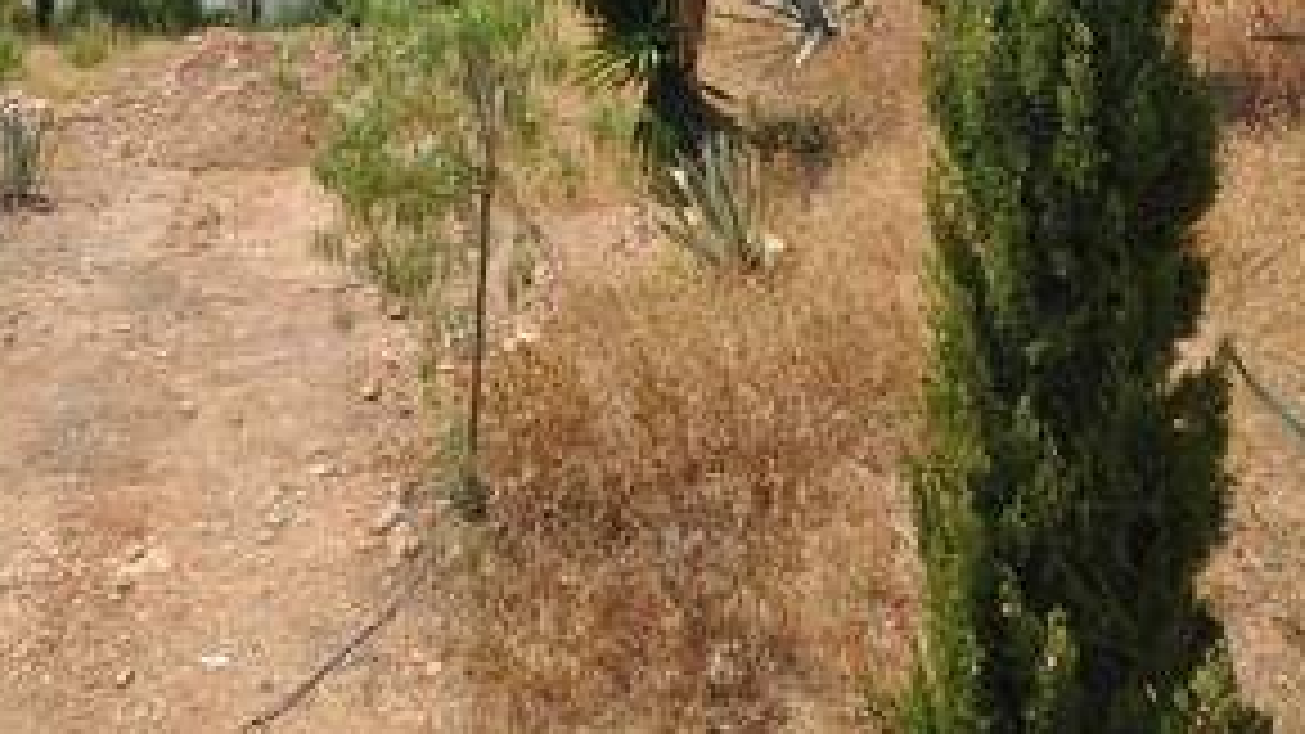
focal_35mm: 35
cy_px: -232
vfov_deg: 27.7
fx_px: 1211
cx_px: 506
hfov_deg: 56.1
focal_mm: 10
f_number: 10
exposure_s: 1/400
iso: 200
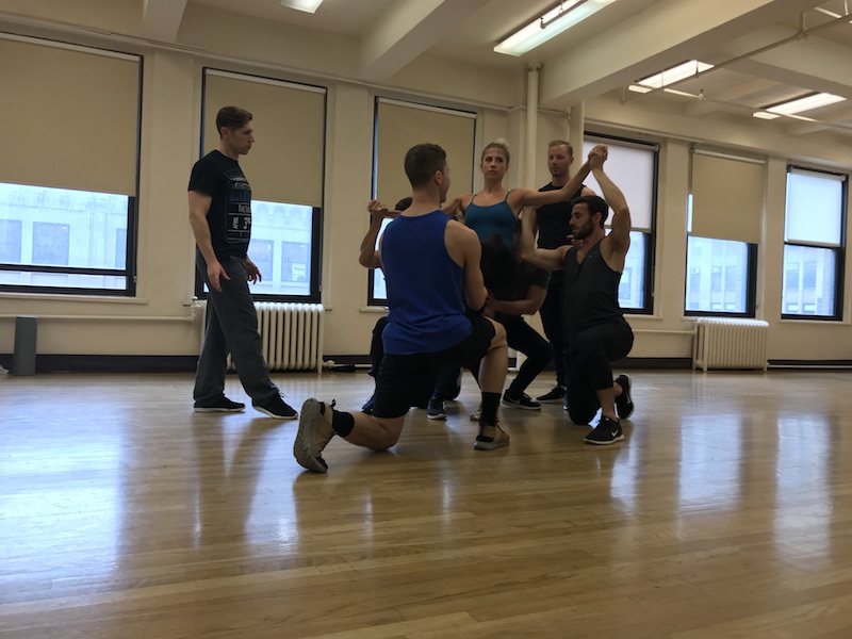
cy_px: 320
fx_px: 689
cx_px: 426
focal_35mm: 28
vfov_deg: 49.7
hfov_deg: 63.4
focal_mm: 3.99
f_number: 1.8
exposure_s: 1/60
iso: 25
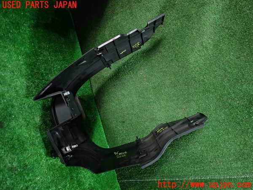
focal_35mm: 25
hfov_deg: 69.4
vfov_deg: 54.9
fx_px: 183
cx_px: 126
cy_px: 95
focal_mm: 4.5
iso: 250
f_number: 2
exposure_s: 1/30
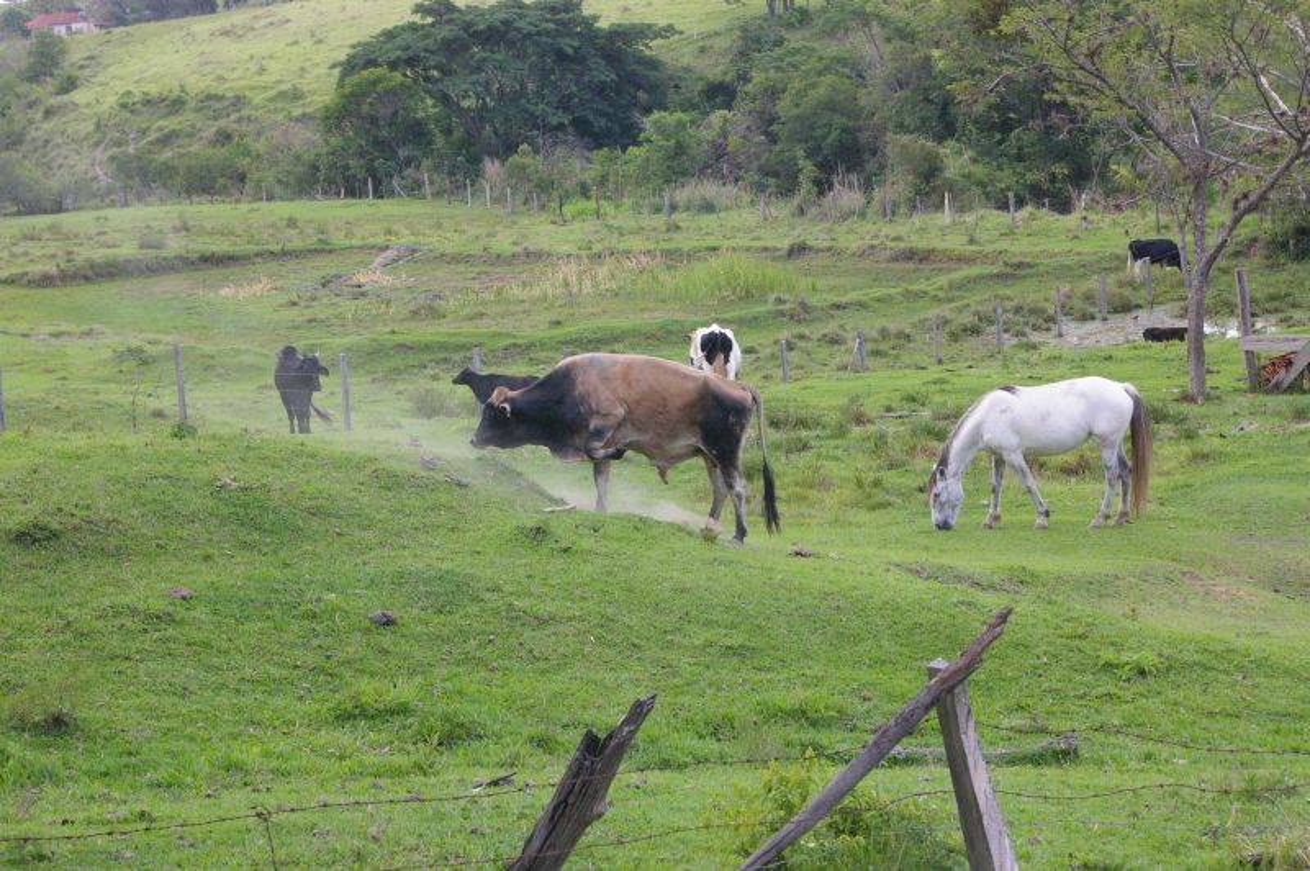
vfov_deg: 16.5
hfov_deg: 24.6
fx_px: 3000
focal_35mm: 82
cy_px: 436
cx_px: 655
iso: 1600
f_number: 11
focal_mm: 55
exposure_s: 1/500
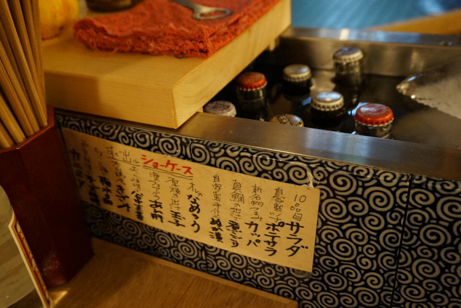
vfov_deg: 37.3
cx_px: 225
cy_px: 156
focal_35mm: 36
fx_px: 455
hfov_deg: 53.7
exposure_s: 1/60
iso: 3200
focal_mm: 21
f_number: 4
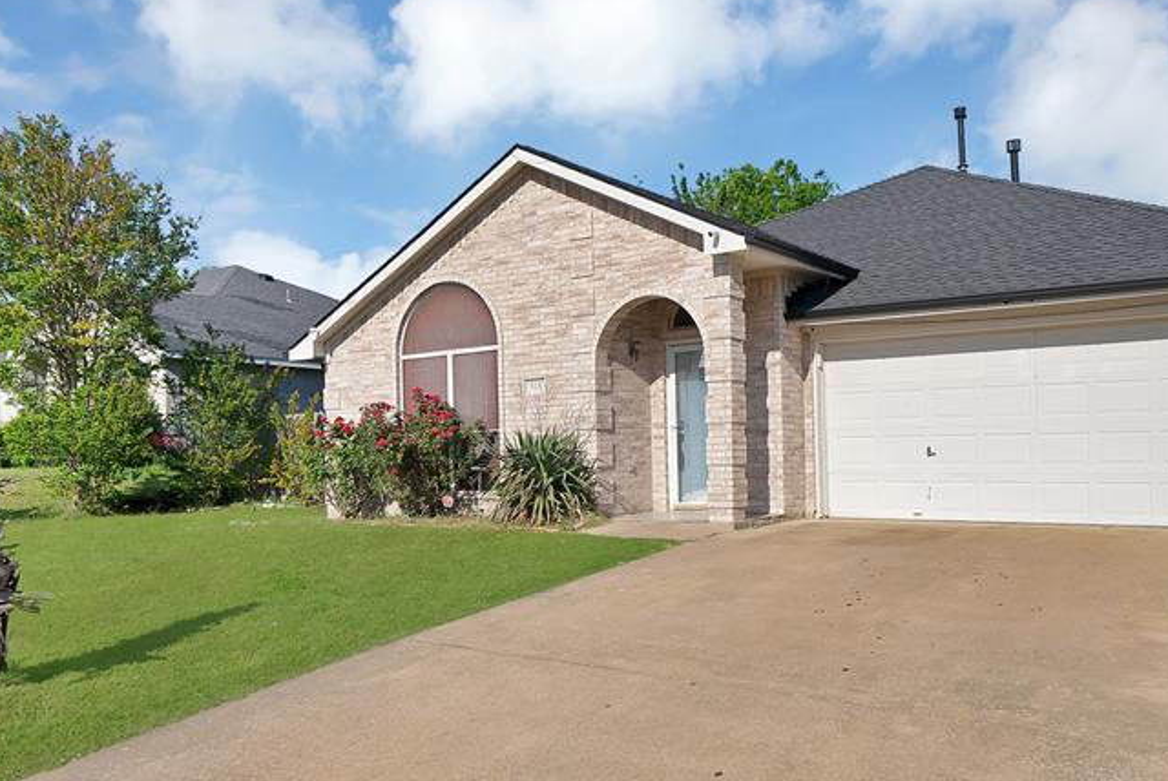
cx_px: 608
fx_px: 1039
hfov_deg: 58.7
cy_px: 456
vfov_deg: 41.1
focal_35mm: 32
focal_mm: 20
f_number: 9
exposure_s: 1/640
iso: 640
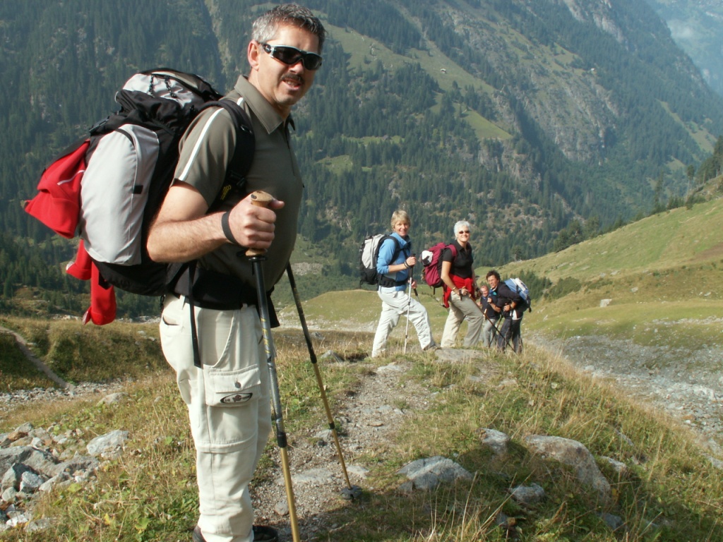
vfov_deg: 40.7
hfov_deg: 52.6
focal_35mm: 35
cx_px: 362
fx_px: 731
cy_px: 271
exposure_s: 1/100
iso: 50
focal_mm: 5.86
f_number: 8
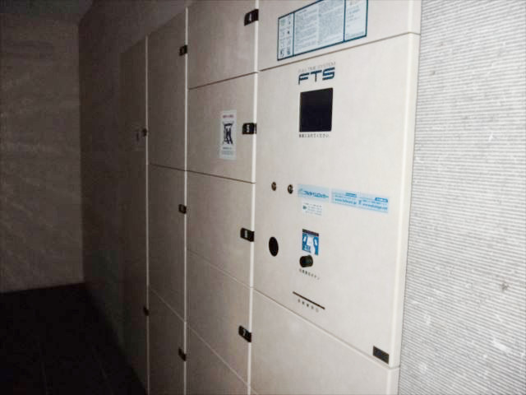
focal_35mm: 28
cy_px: 198
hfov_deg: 63.4
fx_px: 425
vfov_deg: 49.7
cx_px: 263
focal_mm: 5
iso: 400
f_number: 3.1
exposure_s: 1/60
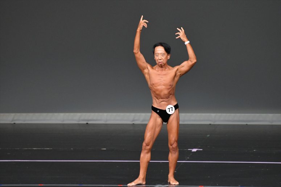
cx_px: 140
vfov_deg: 4.0
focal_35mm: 345
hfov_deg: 6.0
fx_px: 2692
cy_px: 94
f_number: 5.6
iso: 4000
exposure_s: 1/400
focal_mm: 230
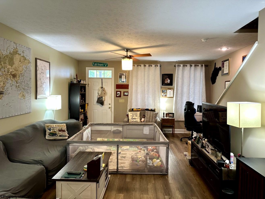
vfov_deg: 56.8
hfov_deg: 71.6
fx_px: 184
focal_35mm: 24
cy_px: 100
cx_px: 132
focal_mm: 6.86
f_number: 1.78
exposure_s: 1/60
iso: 160
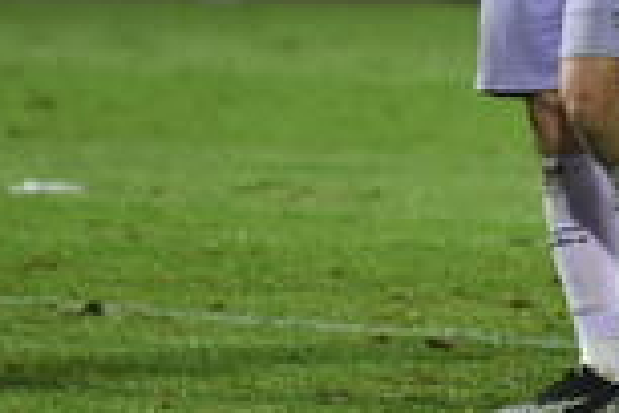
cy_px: -176
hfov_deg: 2.1
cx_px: 777
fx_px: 16884
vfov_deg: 1.4
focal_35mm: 982
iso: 3200
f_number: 2.8
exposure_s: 1/1000
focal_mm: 200
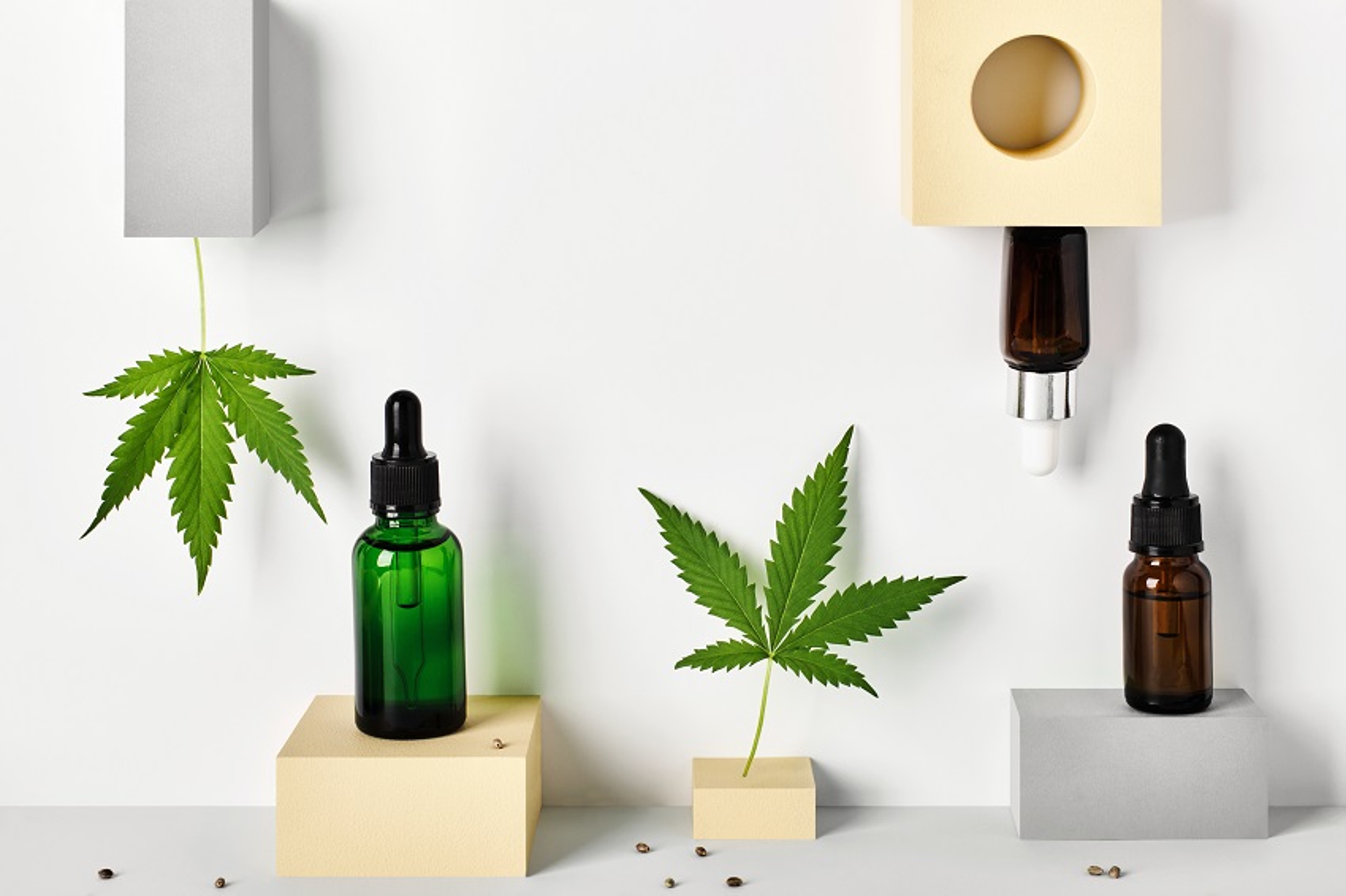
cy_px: 448
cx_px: 673
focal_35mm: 75
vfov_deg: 18.2
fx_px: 2803
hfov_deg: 27.0
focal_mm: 50
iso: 100
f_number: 9
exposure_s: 1/125
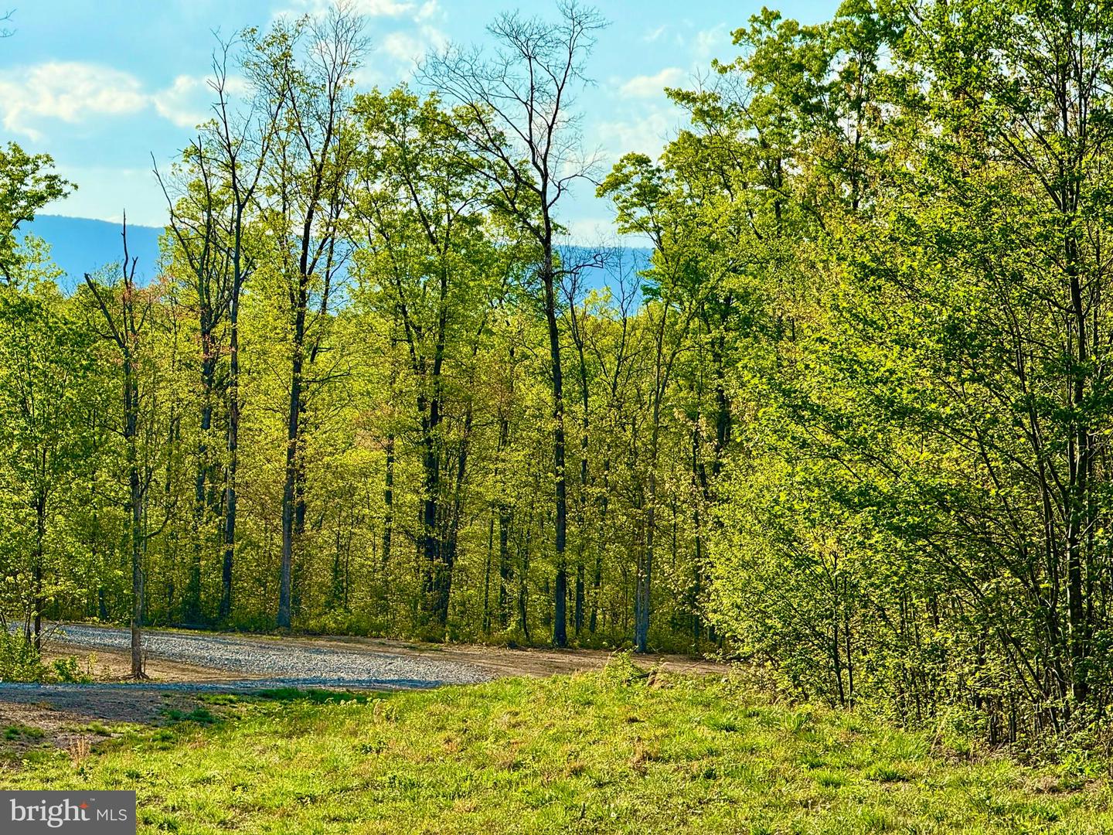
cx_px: 556
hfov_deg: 16.4
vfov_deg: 12.3
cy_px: 418
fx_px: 3858
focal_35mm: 120
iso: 64
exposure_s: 1/1294
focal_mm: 15.66
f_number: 2.8
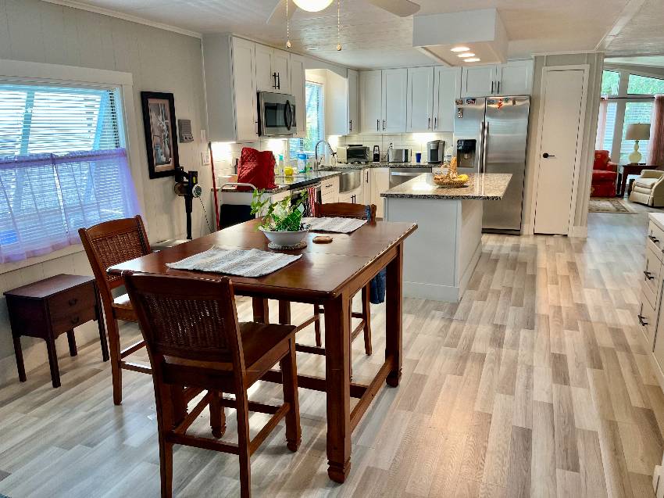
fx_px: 499
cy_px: 249
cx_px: 332
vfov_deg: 53.0
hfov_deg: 67.3
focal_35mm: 26
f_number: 1.6
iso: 80
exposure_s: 1/60
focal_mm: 5.1
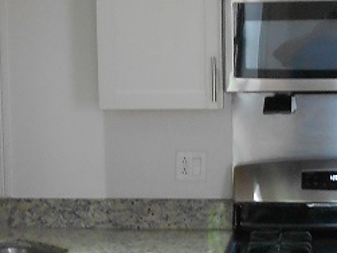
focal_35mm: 112
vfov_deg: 13.2
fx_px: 1090
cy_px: 178
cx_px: 180
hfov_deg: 17.6
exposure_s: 1/30
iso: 250
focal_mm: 4.6
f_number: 3.2
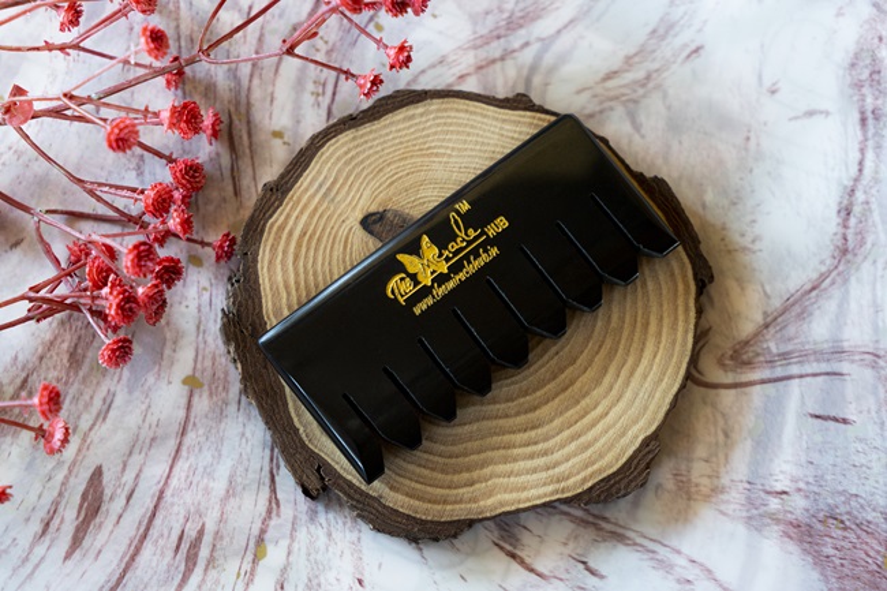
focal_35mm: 70
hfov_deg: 28.9
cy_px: 296
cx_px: 444
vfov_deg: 19.4
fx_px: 1724
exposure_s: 1/100
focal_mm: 70
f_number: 5
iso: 1600
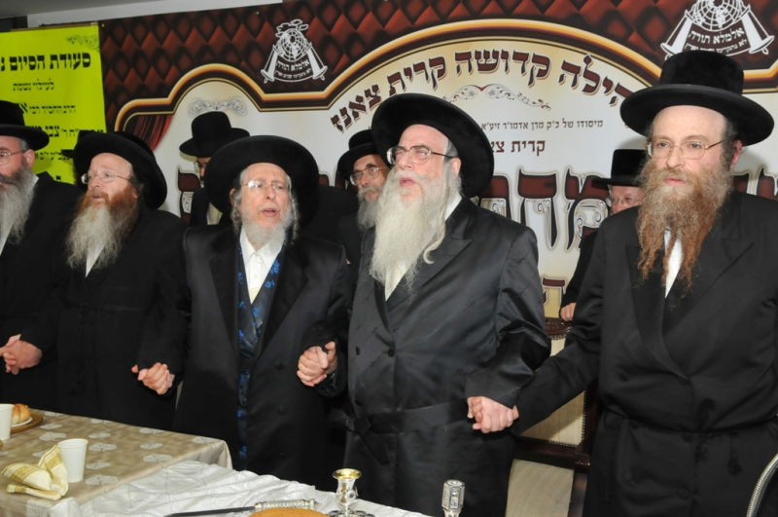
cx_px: 389
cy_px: 258
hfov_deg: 49.6
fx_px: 842
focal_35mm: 39
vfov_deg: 34.1
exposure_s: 1/60
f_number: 8
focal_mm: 26
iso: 800
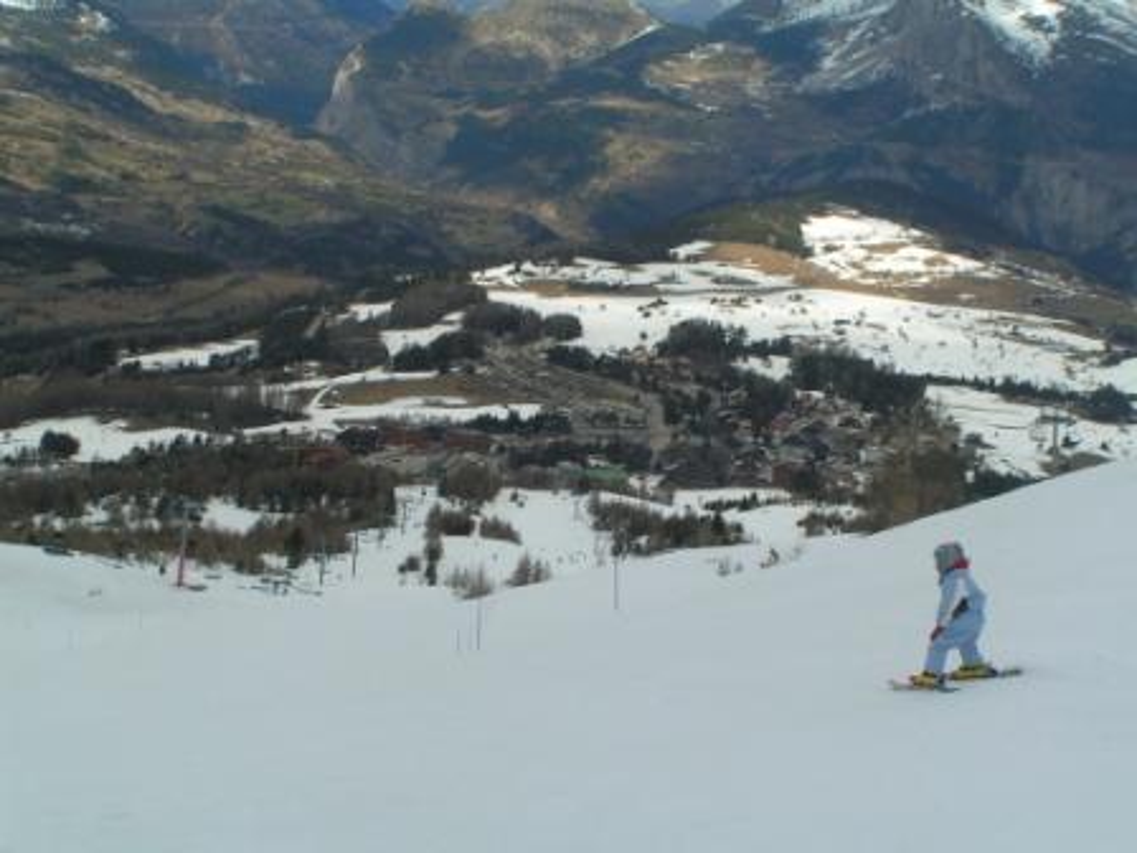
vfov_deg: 20.4
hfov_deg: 27.0
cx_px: 568
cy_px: 426
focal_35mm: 72
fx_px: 2365
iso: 50
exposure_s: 1/400
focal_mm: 11
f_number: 6.3
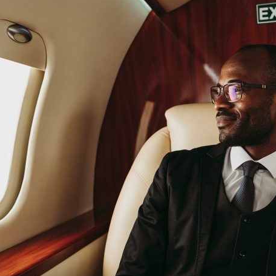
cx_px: 192
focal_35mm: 47
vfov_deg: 36.1
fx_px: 424
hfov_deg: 35.6
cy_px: 140
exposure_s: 1/160
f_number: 4
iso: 400
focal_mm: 36
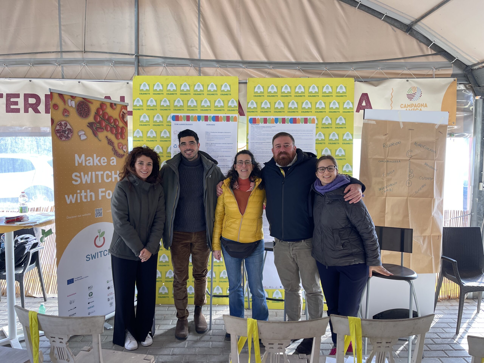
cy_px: 182
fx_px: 350
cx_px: 242
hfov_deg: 69.4
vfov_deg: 54.9
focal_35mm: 25
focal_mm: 5.1
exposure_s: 1/100
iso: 40
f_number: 1.6
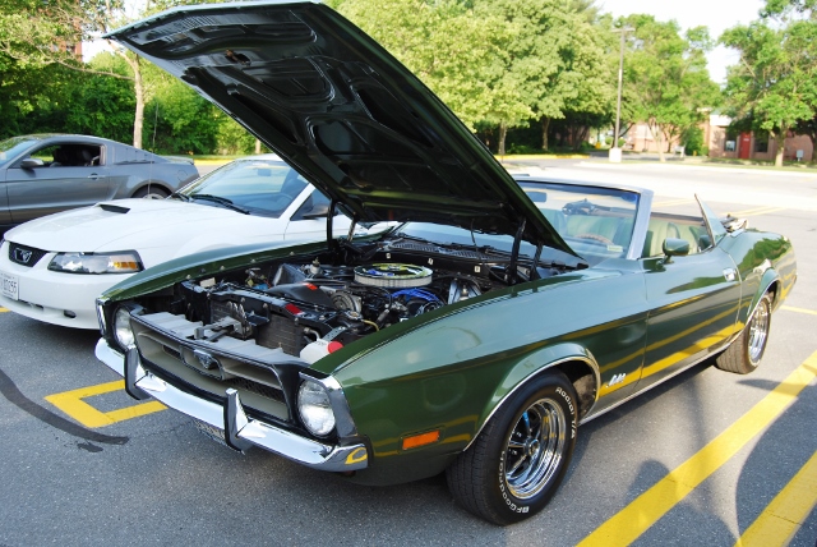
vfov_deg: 40.0
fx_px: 750
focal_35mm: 33
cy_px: 274
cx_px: 408
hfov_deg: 57.2
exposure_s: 1/125
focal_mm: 22
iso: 110
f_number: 5.6
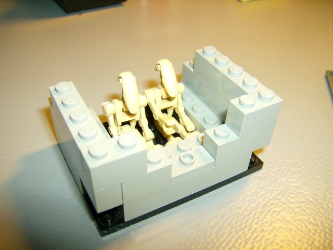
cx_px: 166
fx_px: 346
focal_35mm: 36
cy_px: 125
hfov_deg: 51.4
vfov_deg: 39.7
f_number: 2.8
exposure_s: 1/60
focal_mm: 6
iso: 200
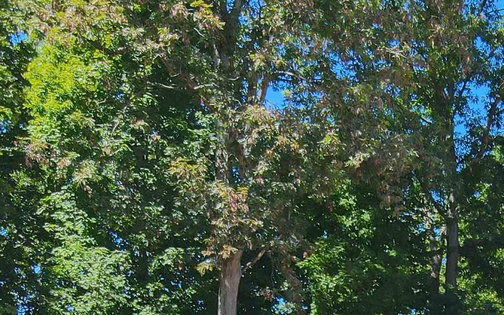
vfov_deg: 15.5
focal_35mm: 75
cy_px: 524
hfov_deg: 26.5
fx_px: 1030
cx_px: 461
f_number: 2.8
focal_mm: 4.5
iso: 100
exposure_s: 1/640
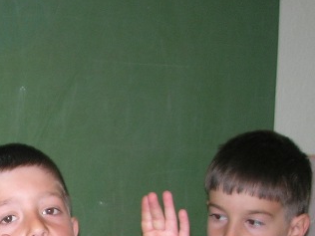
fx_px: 992
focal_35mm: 109
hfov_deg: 17.4
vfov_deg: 13.2
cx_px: -30
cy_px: 281
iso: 64
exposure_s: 1/60.1
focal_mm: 7.8
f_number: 2.8
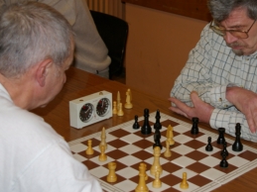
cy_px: 79
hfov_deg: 23.4
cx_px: 185
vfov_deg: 17.8
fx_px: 615
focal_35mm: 83
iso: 200
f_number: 4
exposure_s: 1/45
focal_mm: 31
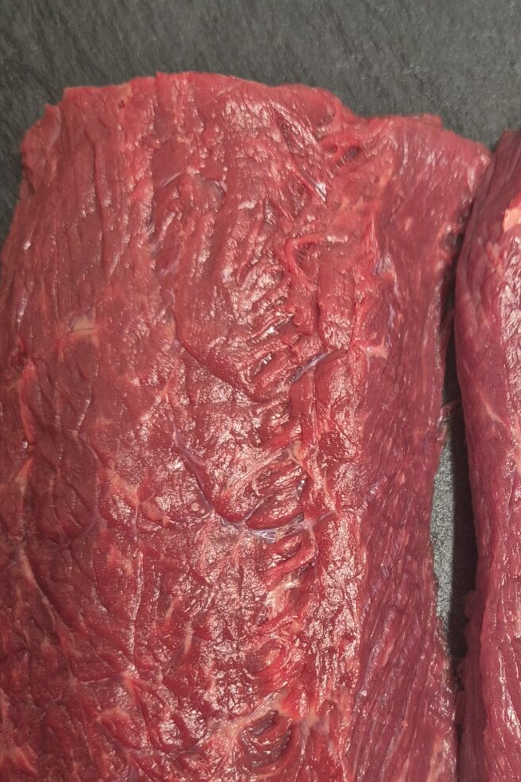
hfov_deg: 26.4
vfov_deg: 38.6
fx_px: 1086
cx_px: 432
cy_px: 583
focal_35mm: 50
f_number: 1.8
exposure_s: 1/100
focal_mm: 5.4
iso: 500
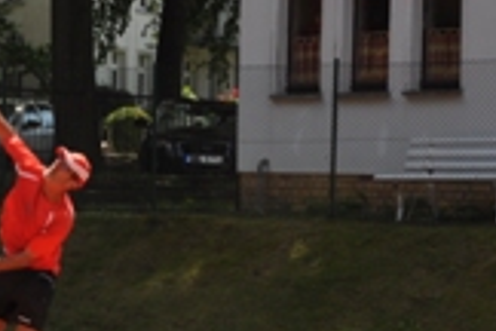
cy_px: 199
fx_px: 2397
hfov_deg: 11.6
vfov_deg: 7.9
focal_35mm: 174
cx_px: -110
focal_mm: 42
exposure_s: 1/200
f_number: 14
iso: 200
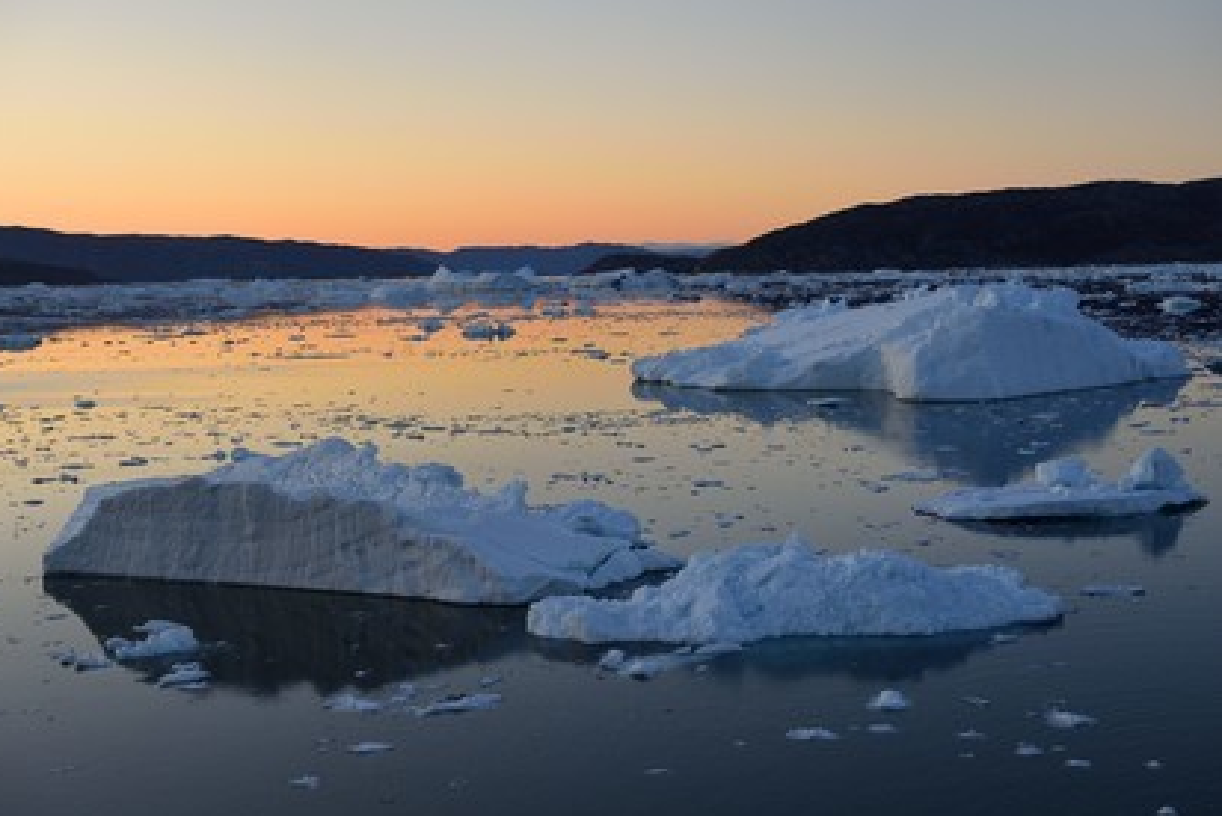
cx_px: 602
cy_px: 412
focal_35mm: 53
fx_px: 1800
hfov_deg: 37.5
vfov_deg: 25.5
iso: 400
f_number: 9
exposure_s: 1/100
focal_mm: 52
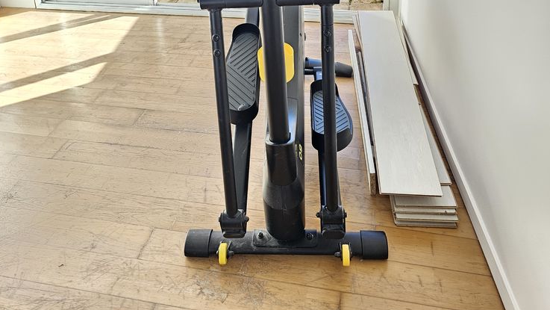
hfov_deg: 58.0
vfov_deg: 31.5
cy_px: -15
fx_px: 496
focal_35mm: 34
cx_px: 274
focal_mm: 6.3
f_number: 1.7
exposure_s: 1/190
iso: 80
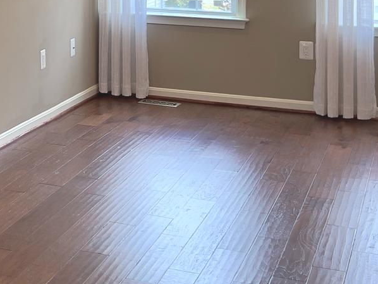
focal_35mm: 89
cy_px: -79
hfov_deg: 20.4
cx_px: -94
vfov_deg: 15.8
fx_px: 972
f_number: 1.5
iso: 50
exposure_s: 1/158
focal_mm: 5.7
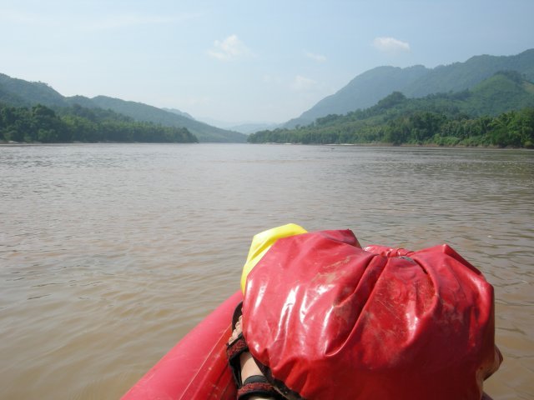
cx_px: 267
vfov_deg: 39.7
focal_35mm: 36
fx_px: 555
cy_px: 200
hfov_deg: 51.4
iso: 64
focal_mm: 7.5
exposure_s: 1/250
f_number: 6.1
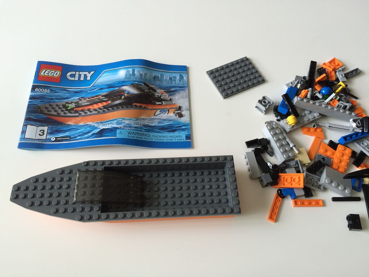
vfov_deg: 48.2
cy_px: 138
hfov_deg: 61.7
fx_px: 309
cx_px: 184
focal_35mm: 29
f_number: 2.2
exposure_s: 1/30
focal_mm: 4.15
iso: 80
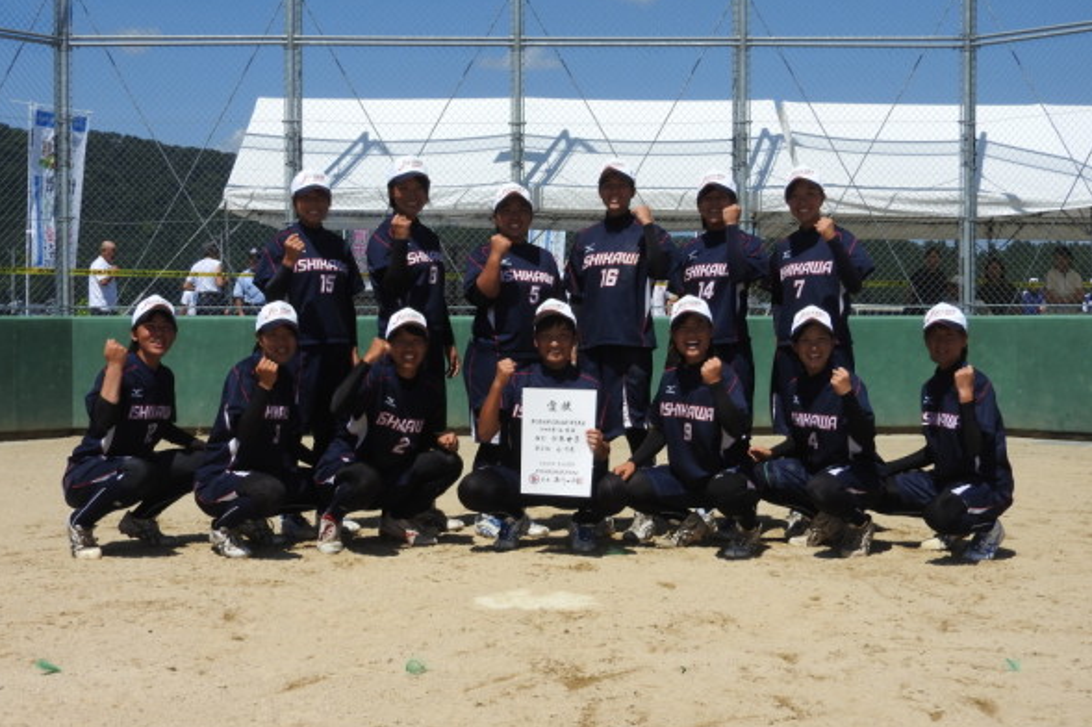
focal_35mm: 53
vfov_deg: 25.5
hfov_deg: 37.5
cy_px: 349
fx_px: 1607
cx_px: 540
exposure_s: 1/1600
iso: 100
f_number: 4
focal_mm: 9
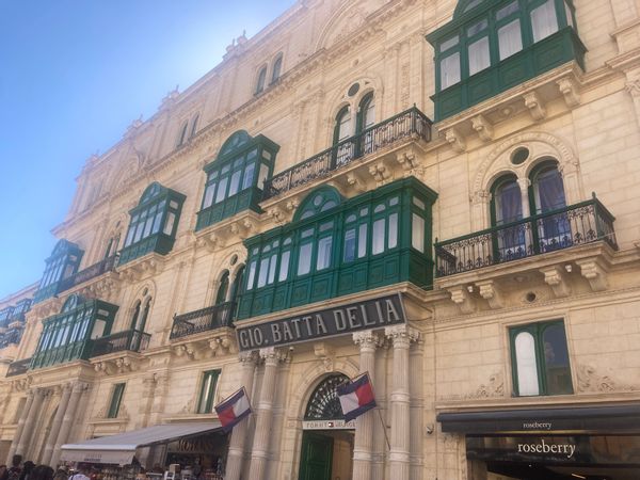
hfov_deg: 63.4
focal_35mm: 28
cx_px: 320
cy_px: 240
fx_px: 518
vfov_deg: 49.7
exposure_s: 1/842
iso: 20
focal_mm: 3.99
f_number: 1.8
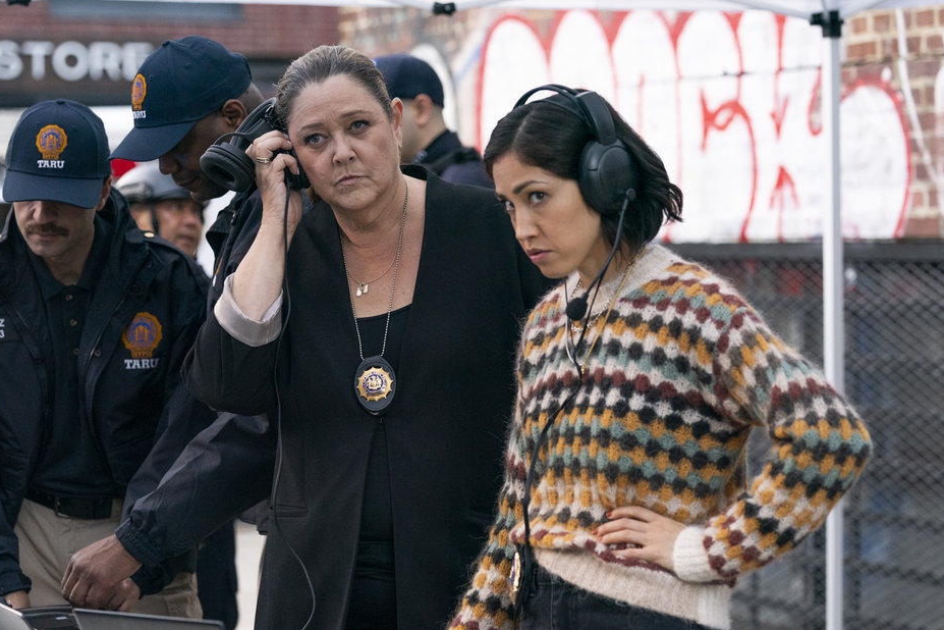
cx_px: 449
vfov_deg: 12.6
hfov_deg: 18.8
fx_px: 2858
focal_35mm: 109
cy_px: 332
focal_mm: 101
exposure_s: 1/800
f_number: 4
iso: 2000
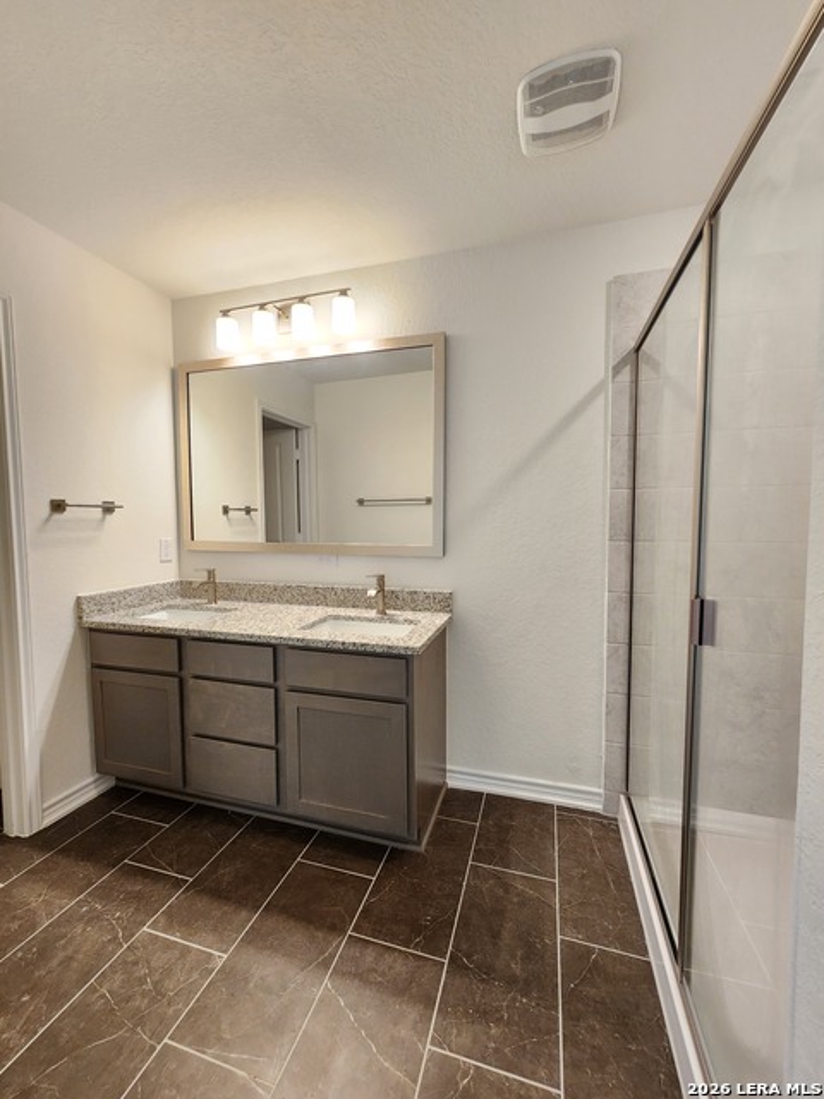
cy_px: 550
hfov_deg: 89.9
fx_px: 413
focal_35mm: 13
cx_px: 412
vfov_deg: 106.2
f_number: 2.2
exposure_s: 1/60
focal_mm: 2.2
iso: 250
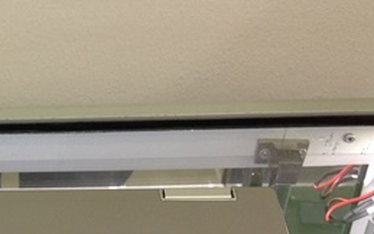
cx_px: -91
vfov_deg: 11.4
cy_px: 403
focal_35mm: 108
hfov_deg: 18.2
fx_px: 1101
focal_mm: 4.12
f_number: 2.4
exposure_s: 1/30
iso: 50
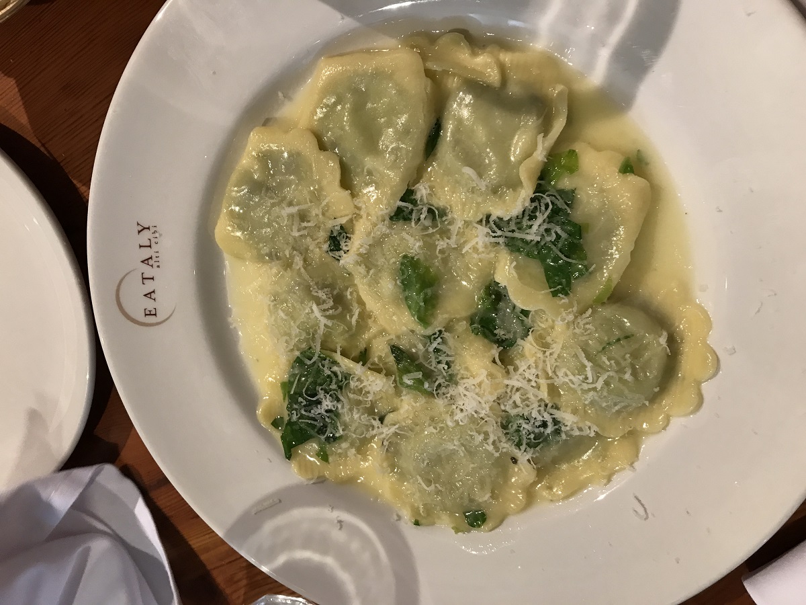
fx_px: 652
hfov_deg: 63.4
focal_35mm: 28
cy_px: 302
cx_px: 403
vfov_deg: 49.7
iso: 40
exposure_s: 1/15
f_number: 1.8
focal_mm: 3.99
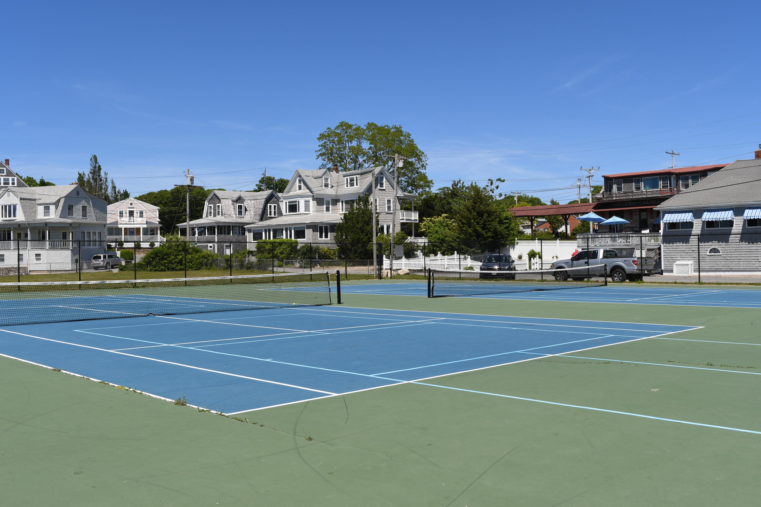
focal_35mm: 36
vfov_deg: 36.9
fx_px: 761
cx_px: 380
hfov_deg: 53.1
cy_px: 254
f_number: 10
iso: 100
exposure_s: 1/400
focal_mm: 24
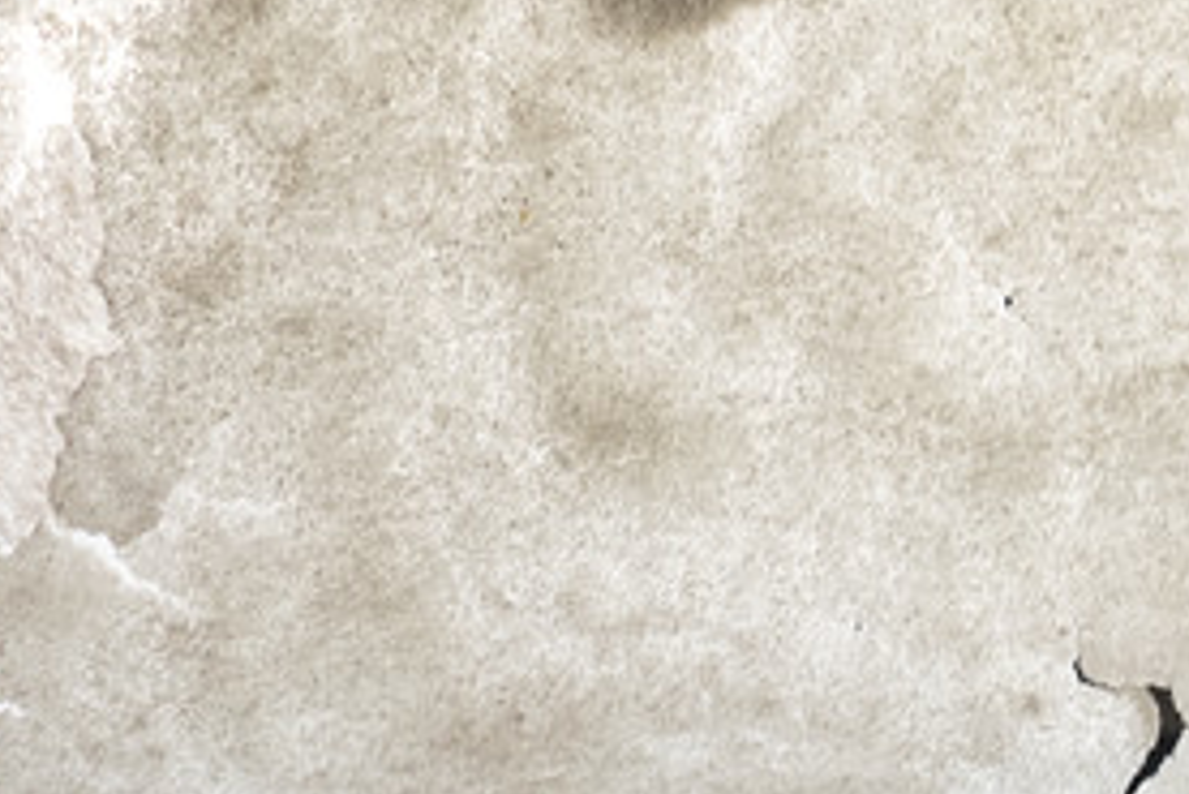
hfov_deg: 5.8
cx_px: 1687
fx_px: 11697
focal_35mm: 354
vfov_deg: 3.9
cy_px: 618
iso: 640
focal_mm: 49
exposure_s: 1/50
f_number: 7.1
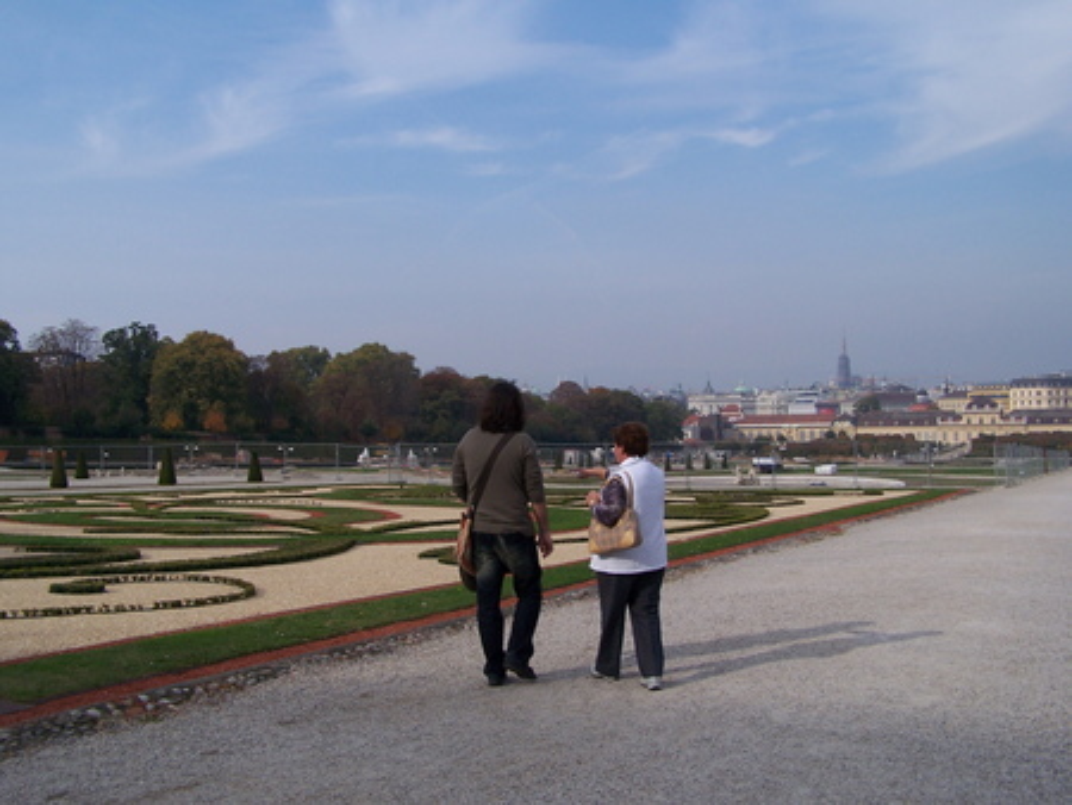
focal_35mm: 38
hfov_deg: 49.0
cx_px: 536
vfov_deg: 37.8
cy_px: 402
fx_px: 1177
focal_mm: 6.3
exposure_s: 1/800
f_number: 4
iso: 80
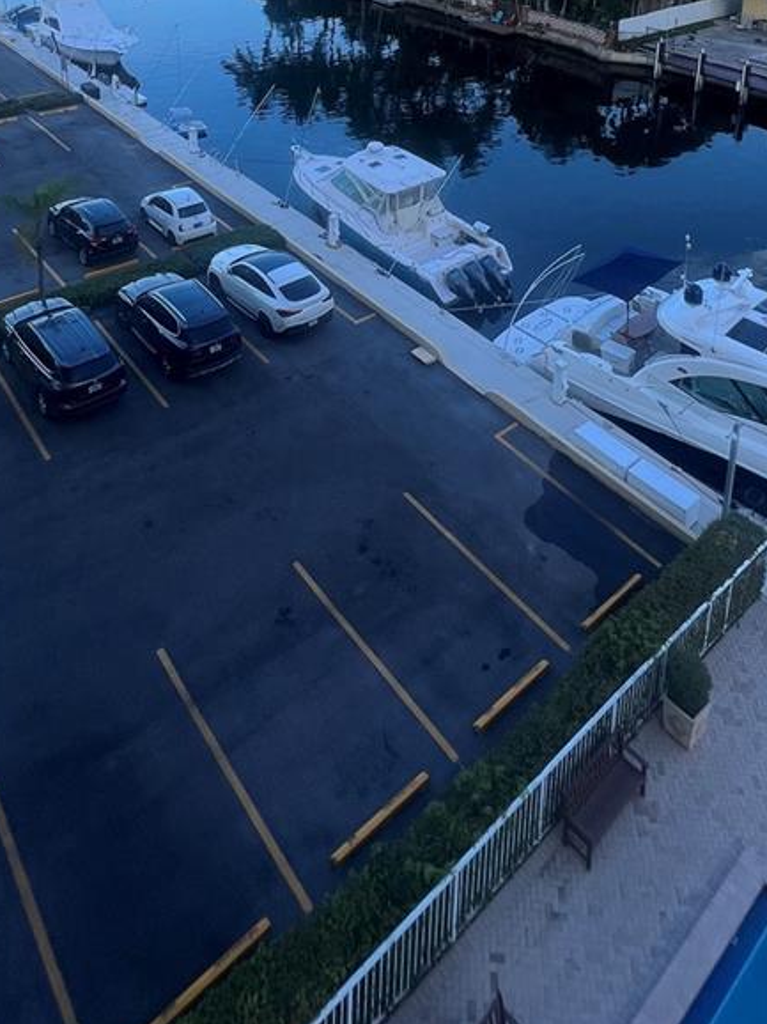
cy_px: 11
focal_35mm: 27
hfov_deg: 51.2
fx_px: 798
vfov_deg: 52.5
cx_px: 434
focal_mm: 1.57
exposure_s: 1/473
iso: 32
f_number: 1.8
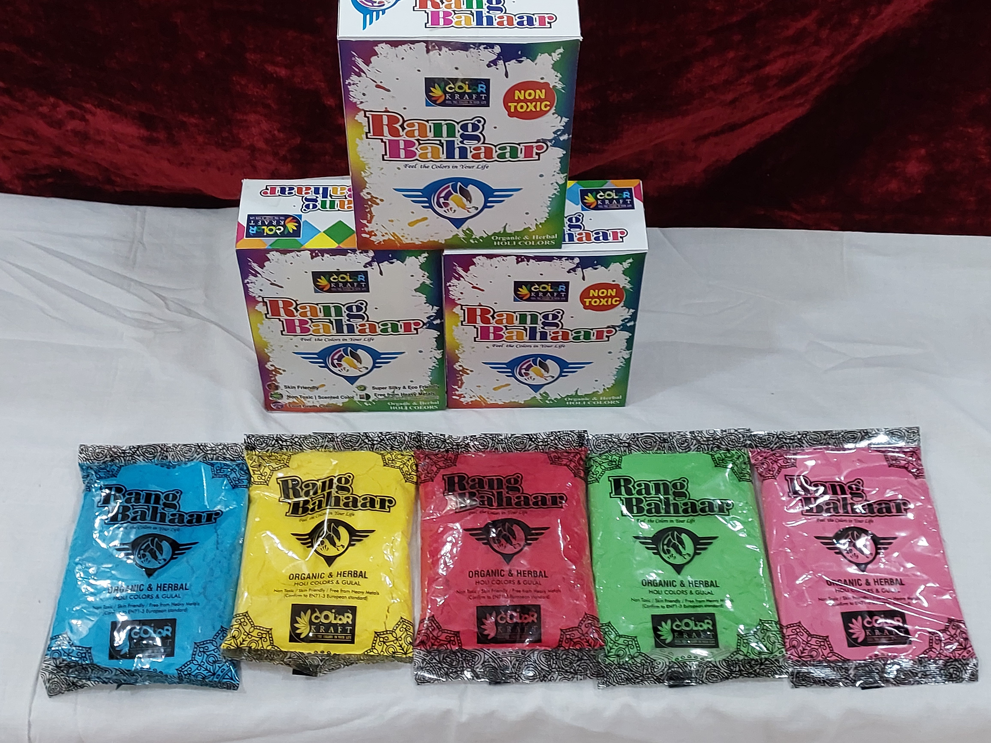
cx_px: 496
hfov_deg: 63.4
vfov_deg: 49.7
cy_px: 372
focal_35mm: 28
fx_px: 802
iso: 200
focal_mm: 5.32
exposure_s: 1/50
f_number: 1.8
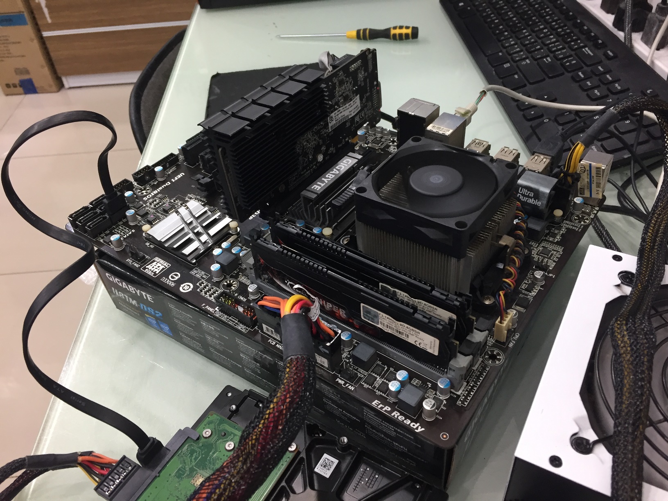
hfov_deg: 61.7
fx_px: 560
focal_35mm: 29
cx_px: 334
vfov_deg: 48.2
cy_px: 250
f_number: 2.2
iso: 125
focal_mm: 4.15
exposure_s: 1/33
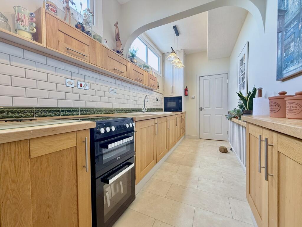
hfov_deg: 102.1
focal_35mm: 14
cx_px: 151
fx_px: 122
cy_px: 114
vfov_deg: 85.6
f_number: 2.2
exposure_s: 1/100
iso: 80
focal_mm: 2.22
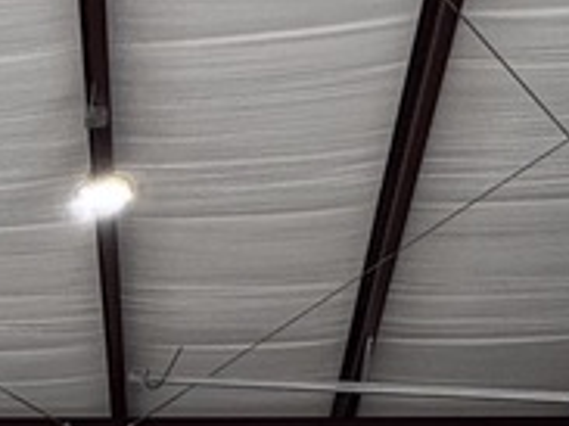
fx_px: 1807
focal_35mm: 110
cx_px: -659
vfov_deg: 10.6
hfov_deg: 14.2
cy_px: 1151
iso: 40
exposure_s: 1/114
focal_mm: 2.22
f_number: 2.2
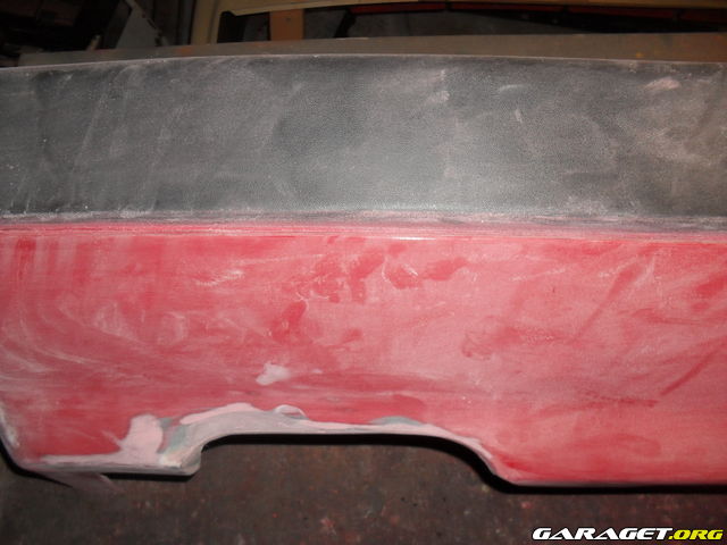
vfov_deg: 40.7
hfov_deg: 52.6
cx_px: 364
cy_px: 272
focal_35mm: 35
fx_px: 735
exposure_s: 1/45
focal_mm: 6.3
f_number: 3.2
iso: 200
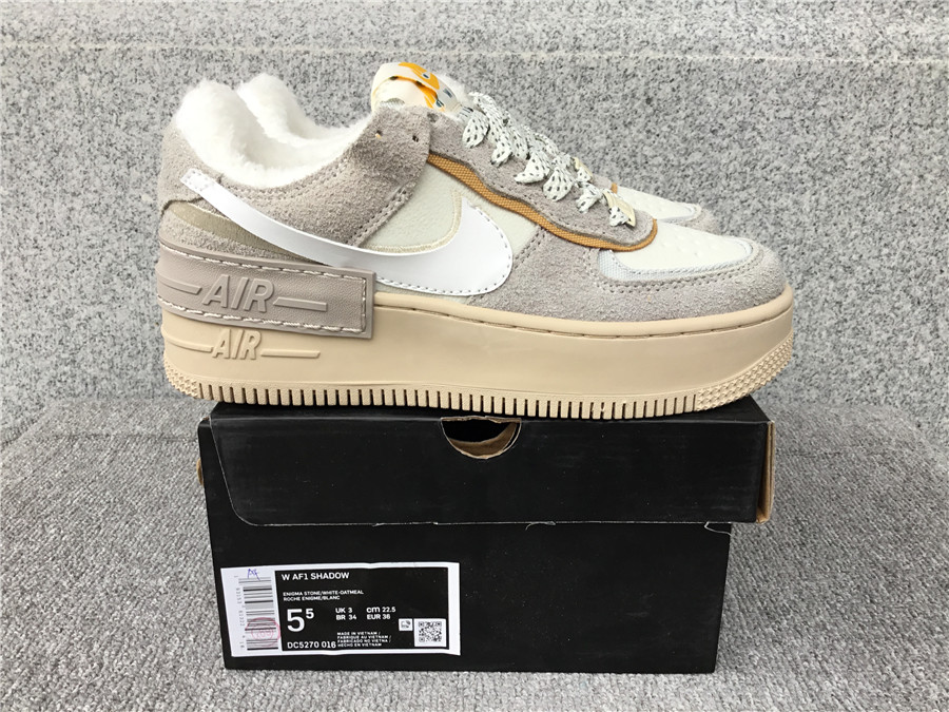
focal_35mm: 31
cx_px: 474
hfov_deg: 58.4
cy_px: 356
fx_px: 850
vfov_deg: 45.4
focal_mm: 3.3
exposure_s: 1/50
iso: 32
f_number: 2.4
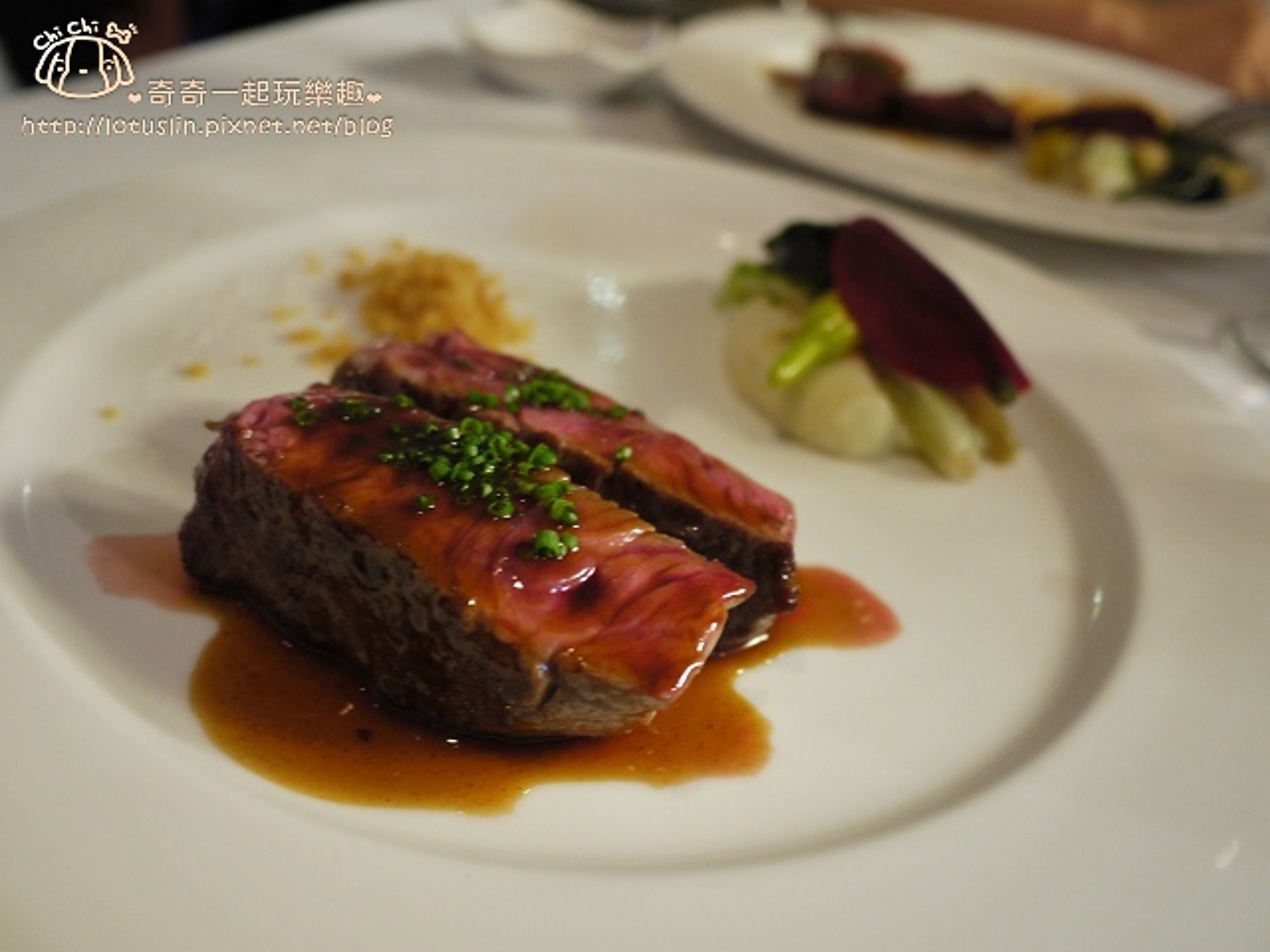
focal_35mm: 28
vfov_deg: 49.7
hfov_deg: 63.4
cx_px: 635
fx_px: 1027
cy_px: 476
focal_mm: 14
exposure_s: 1/4
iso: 400
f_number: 2.5
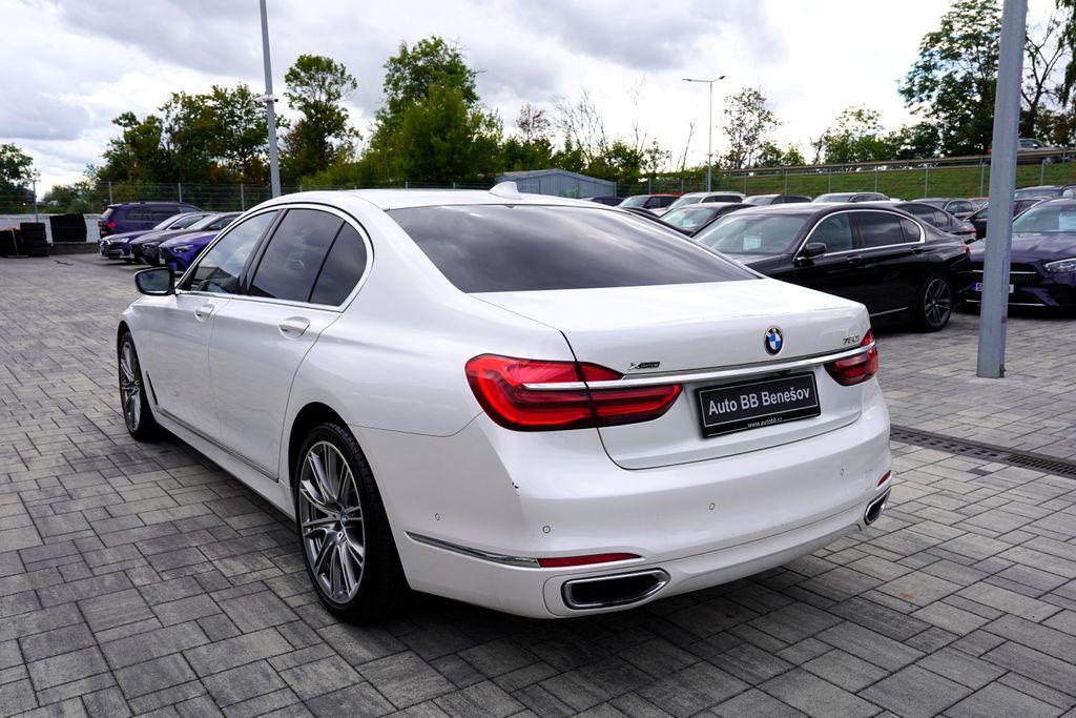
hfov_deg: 61.9
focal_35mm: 30
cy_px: 359
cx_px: 538
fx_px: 897
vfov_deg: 43.6
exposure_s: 1/125
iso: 100
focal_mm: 30
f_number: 9
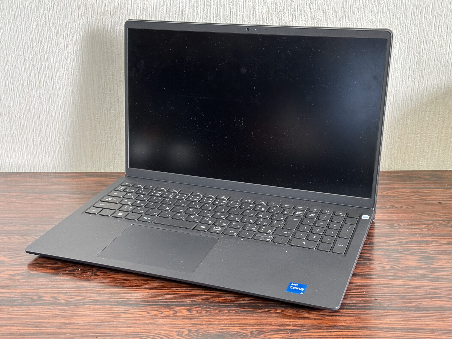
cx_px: 226
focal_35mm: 48
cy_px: 170
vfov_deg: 30.3
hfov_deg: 39.7
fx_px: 627
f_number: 1.78
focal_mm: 6.86
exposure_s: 1/33
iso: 200
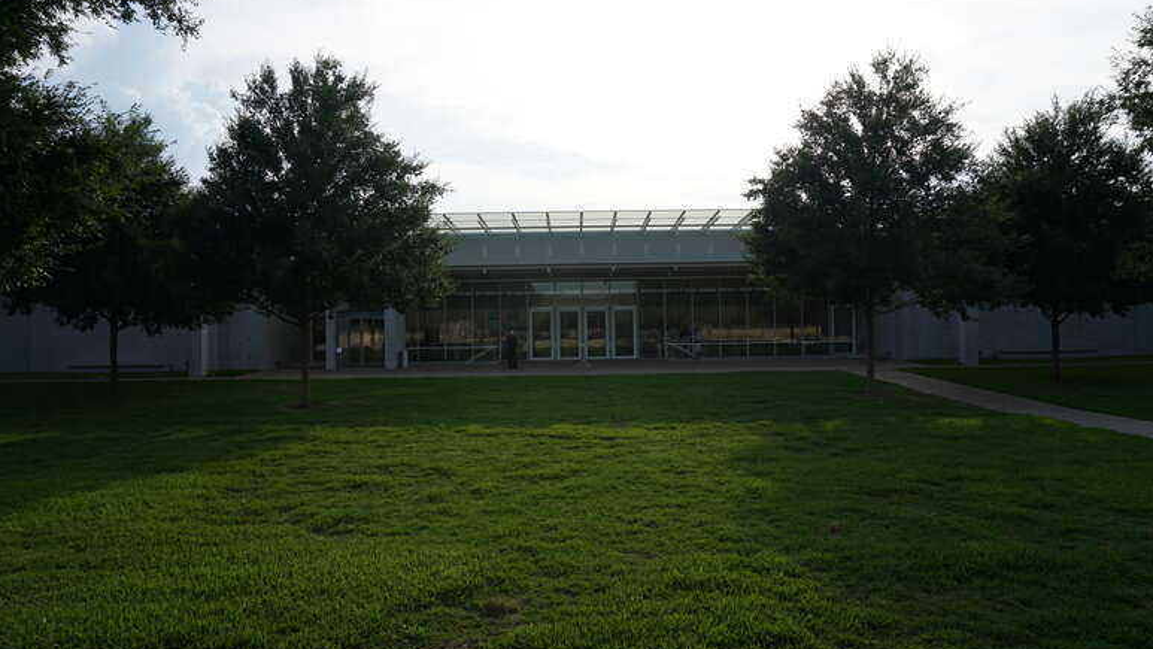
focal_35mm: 26
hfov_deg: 71.9
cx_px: 585
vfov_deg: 44.4
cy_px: 316
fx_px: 795
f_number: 7.1
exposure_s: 1/250
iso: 100
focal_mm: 16
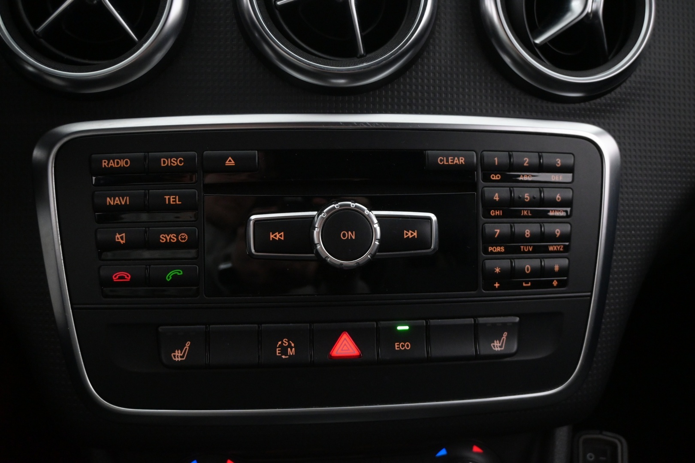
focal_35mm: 34
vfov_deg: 39.1
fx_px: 652
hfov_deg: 56.1
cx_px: 348
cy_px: 232
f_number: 4
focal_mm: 22.5
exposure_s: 1/40
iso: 2500
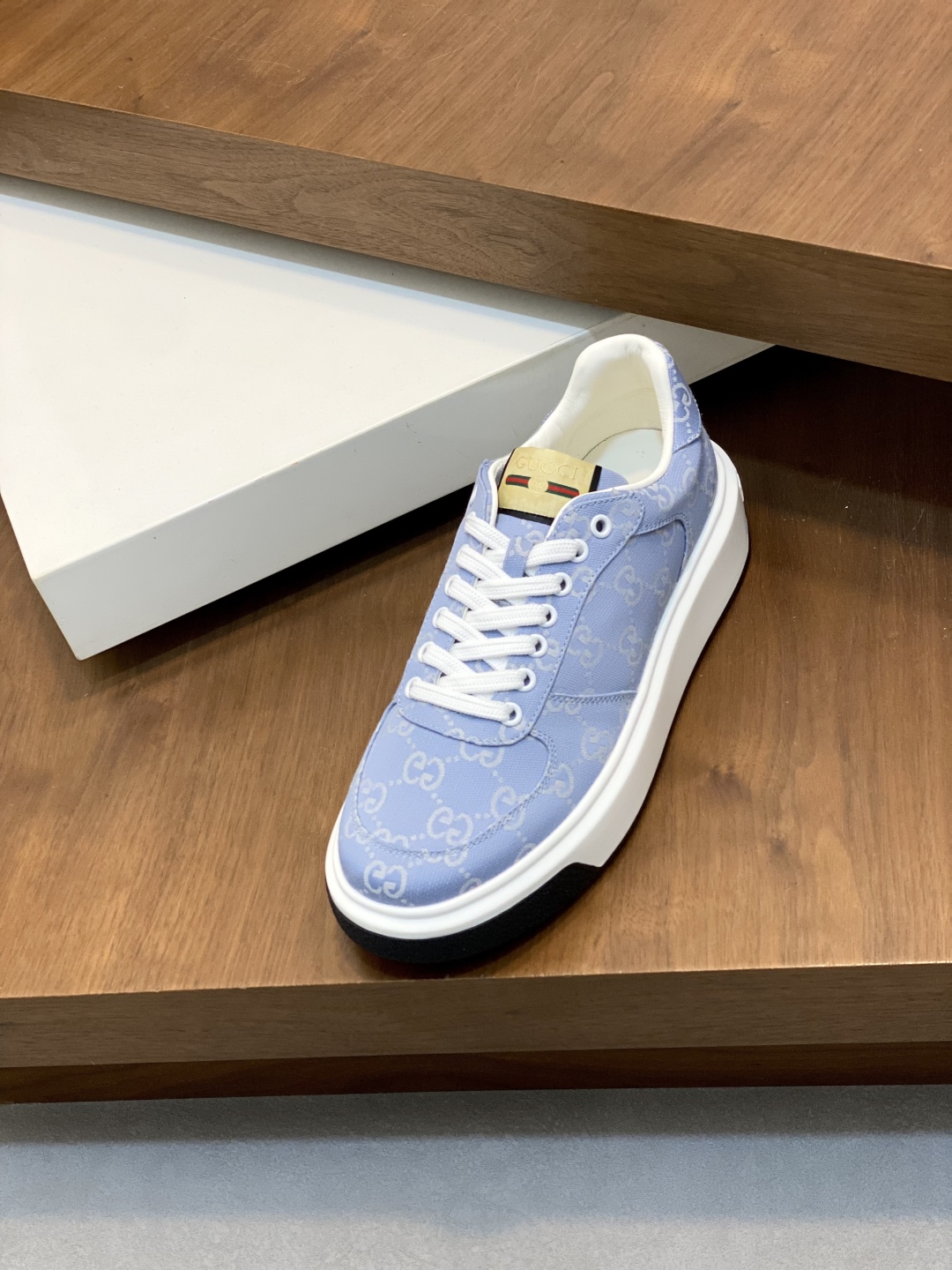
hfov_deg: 28.0
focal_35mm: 52
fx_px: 1907
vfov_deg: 36.8
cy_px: 635
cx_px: 476
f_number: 2
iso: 50
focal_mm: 6
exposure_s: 1/100
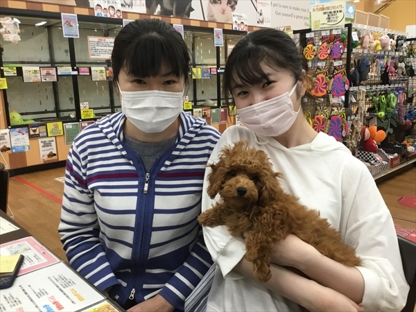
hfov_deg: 58.4
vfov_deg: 45.4
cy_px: 156
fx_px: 373
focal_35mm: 31
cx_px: 208
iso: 64
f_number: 2.4
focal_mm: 3.3
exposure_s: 1/33
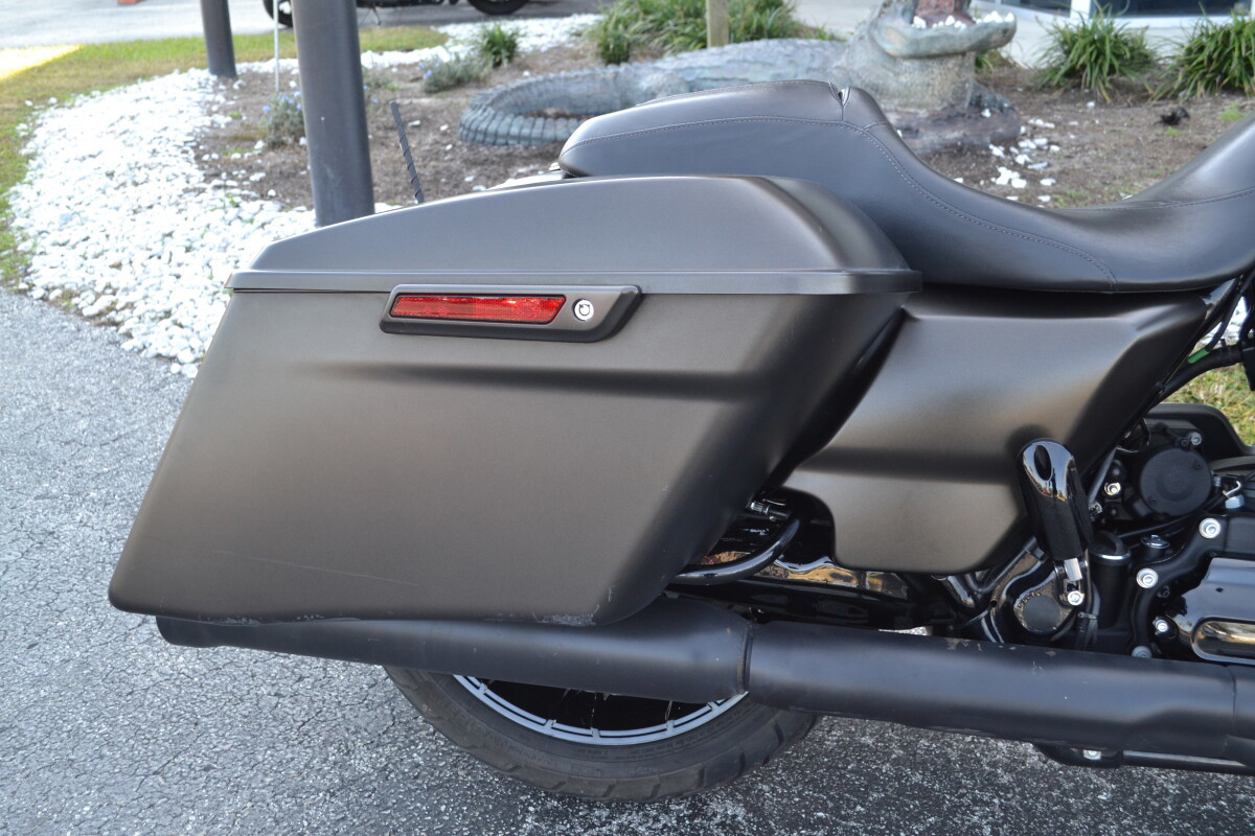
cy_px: 418
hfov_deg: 53.1
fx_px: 1255
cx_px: 628
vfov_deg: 36.9
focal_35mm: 36
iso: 400
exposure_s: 1/125
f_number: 5.6
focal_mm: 24
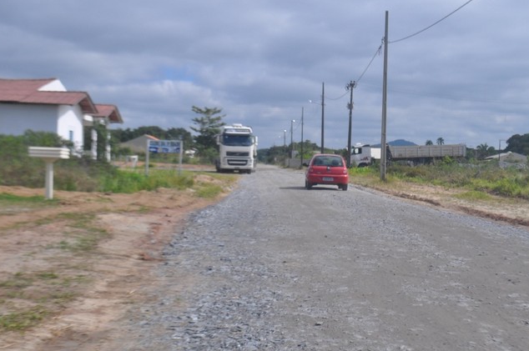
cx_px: 287
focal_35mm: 53
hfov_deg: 37.5
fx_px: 778
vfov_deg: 25.4
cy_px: 200
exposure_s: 1/500
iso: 200
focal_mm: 28
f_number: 11
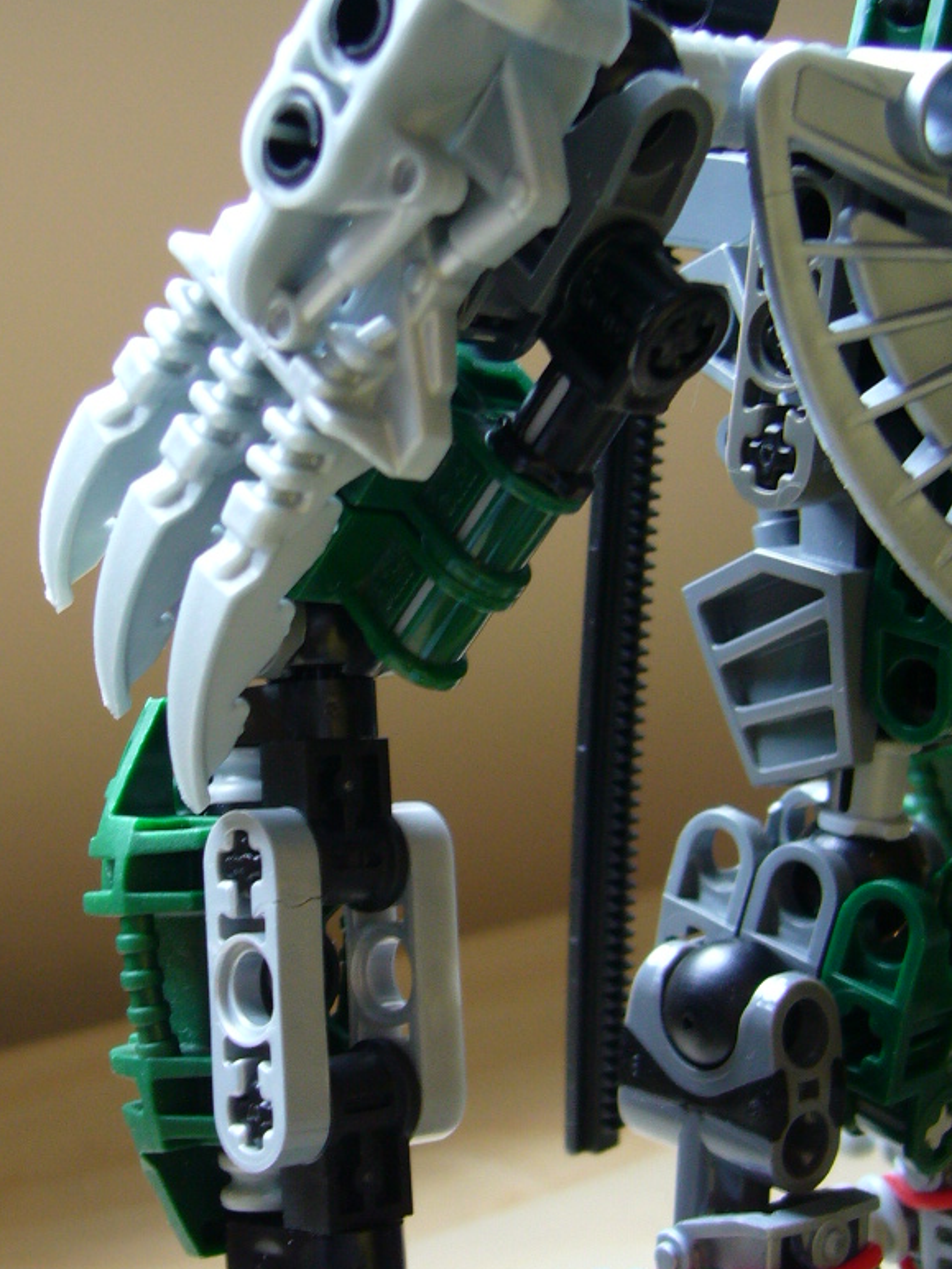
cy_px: 649
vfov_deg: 33.2
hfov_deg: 25.1
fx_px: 2127
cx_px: 347
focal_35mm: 58
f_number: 2.8
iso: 100
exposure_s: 1/25
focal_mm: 5.8
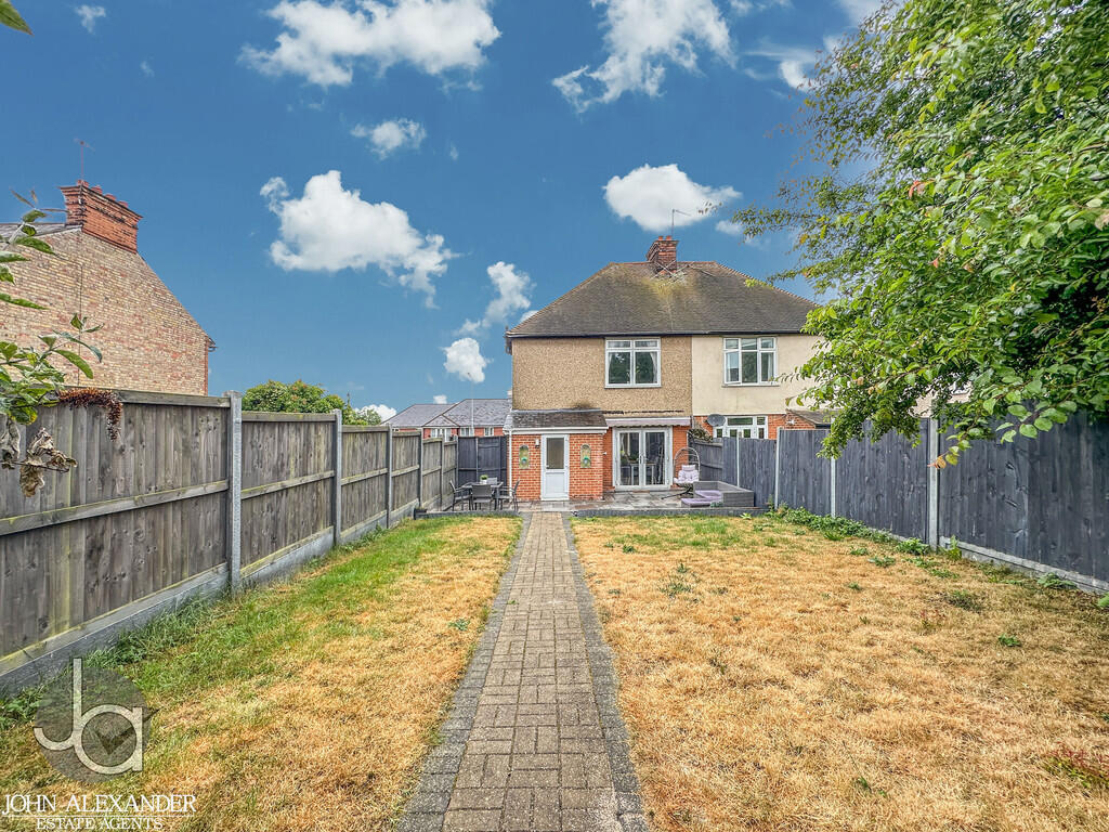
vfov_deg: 85.7
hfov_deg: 102.1
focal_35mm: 14
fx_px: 449
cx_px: 554
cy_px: 416
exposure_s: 1/180
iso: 40
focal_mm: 2.22
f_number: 2.2
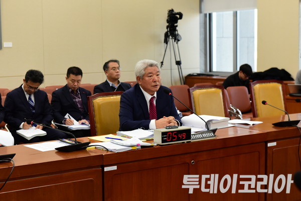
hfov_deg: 28.8
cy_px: 100
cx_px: 150
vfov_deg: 19.5
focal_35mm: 70
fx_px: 585
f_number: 5.6
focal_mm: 70
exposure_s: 1/400
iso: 3200
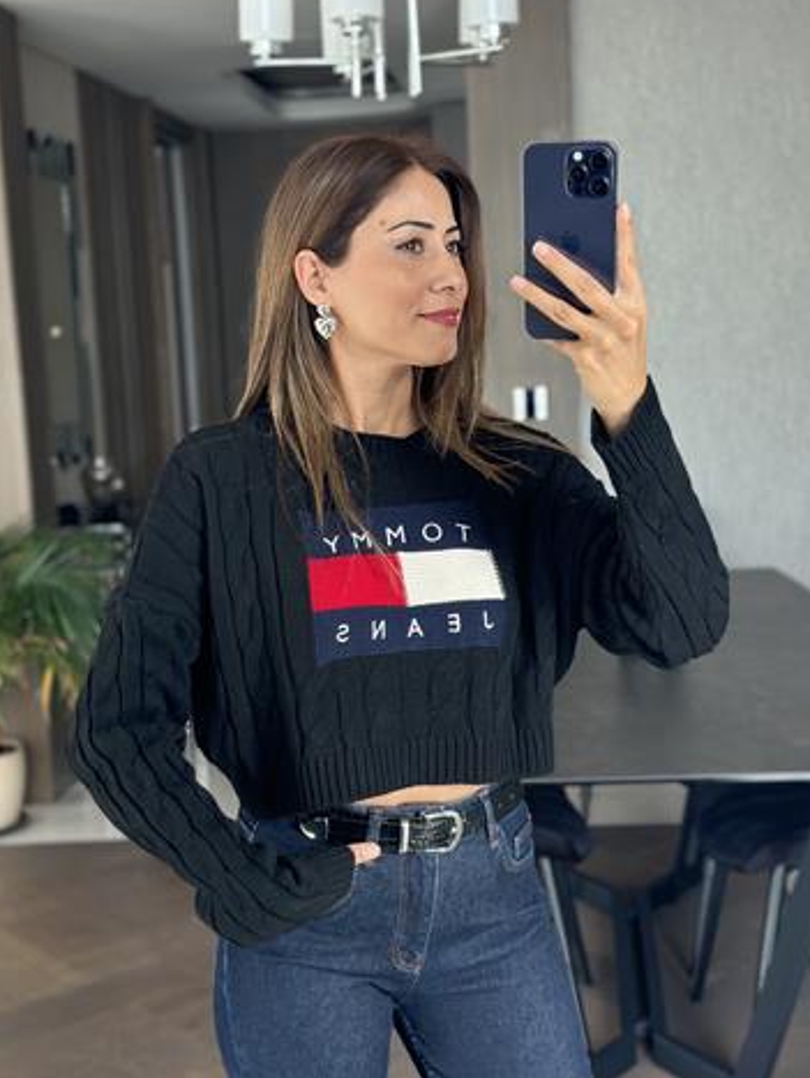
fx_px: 1620
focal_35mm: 52
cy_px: 556
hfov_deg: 28.1
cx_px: 420
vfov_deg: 36.8
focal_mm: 6.86
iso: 64
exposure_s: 1/121
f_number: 1.78
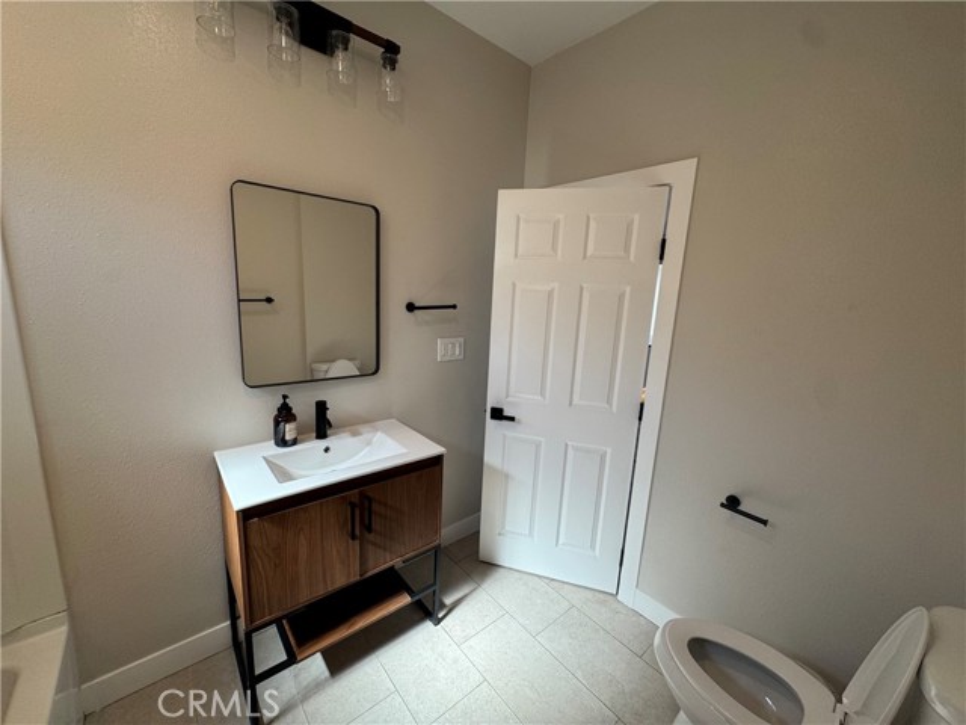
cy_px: 362
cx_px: 483
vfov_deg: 85.7
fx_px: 391
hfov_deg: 102.1
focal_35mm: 14
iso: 80
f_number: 2.2
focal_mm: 2.22
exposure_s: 1/120
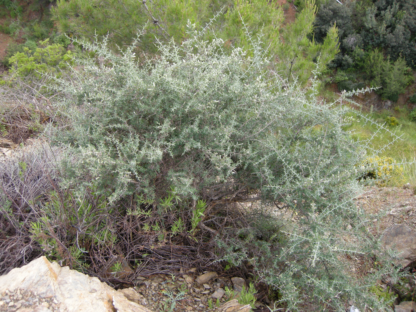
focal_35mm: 35
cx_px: 208
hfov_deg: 52.6
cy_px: 156
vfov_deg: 40.7
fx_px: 421
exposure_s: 1/60.5
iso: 64
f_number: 3.4
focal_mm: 7.5
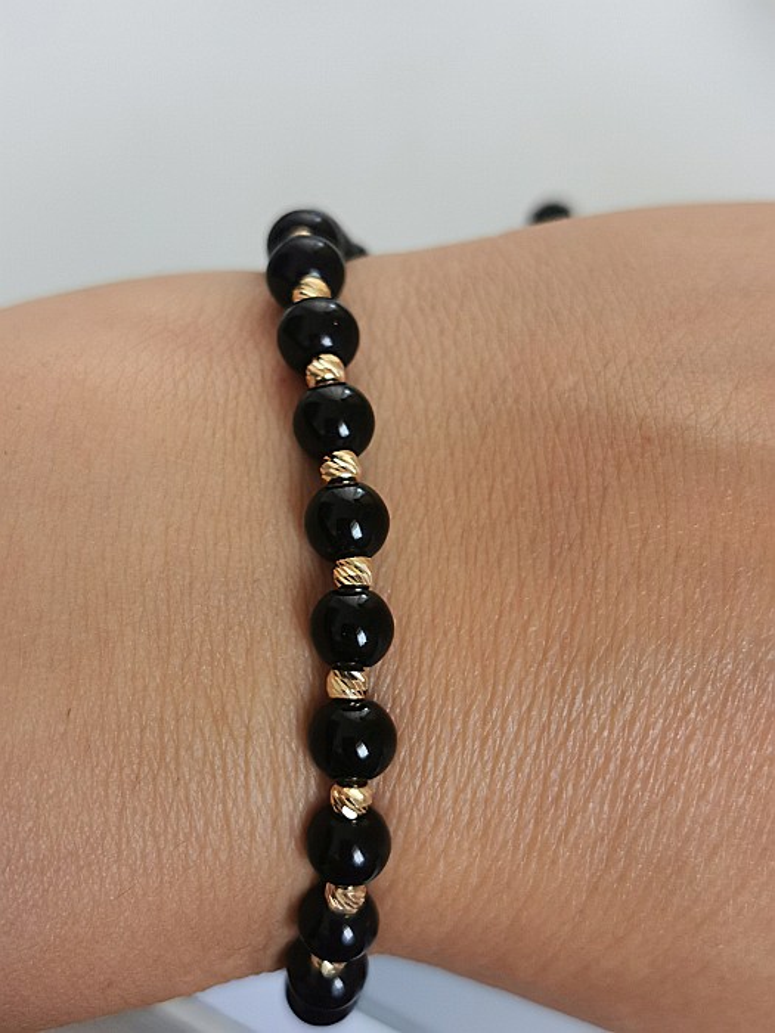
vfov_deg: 35.5
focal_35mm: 54
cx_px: 388
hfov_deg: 27.0
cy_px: 516
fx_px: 1612
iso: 160
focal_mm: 5.56
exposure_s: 1/100
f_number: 1.6
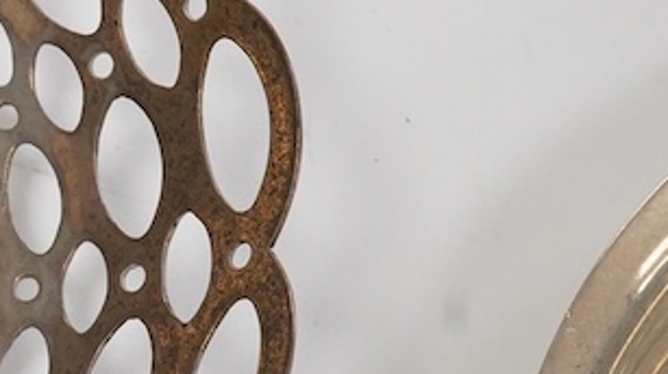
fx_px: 3061
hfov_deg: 11.8
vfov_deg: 7.0
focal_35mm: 173
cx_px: -417
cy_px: 296
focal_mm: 30
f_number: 18
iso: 2500
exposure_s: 1/100
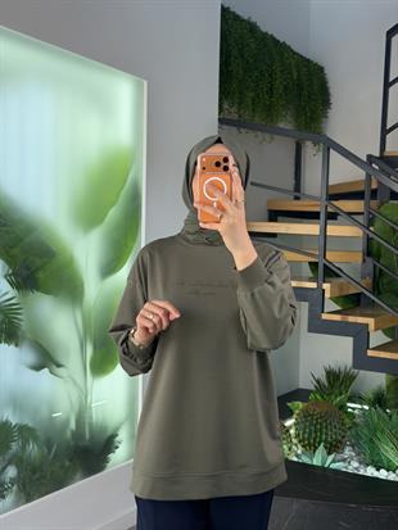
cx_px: 199
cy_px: 265
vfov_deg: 39.6
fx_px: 735
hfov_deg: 30.3
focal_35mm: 48
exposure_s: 1/223
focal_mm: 6.76
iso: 50
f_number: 1.78
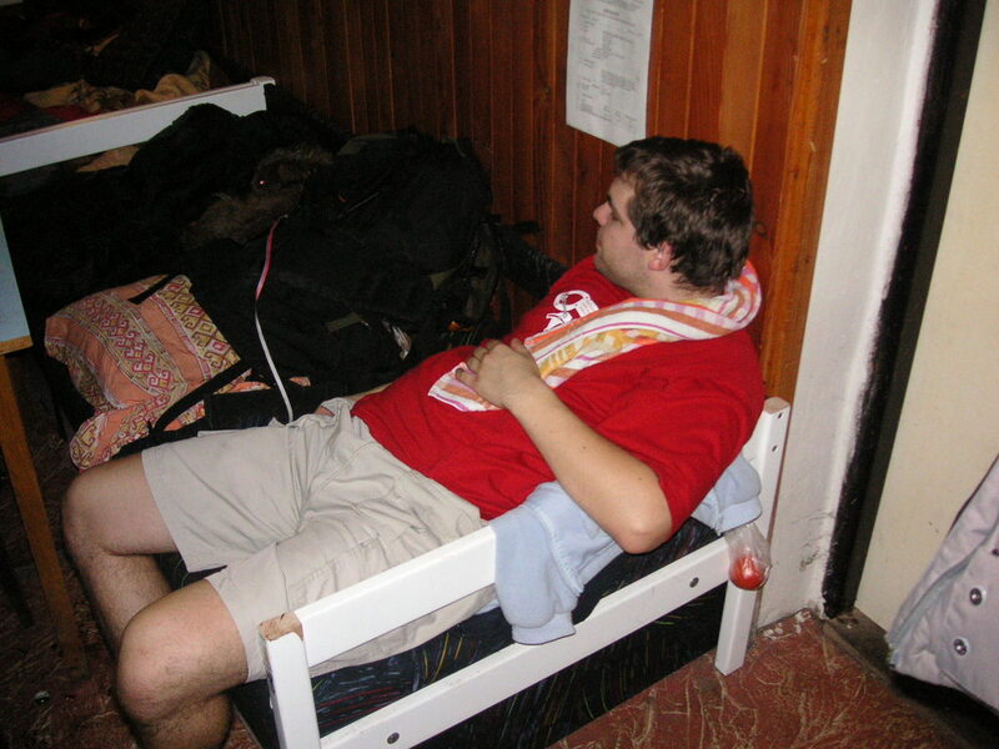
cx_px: 500
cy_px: 374
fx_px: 1068
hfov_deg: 50.1
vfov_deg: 38.7
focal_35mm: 37
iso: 160
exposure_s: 1/45
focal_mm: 6.1
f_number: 2.8
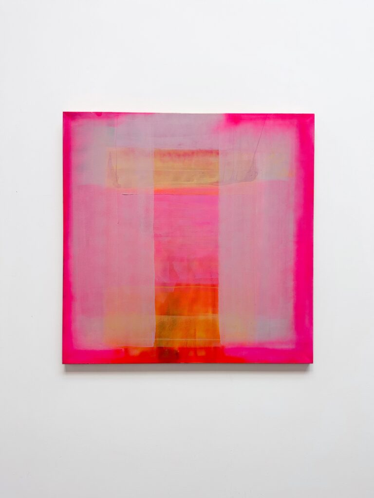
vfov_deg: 71.6
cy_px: 249
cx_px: 187
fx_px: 346
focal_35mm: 24
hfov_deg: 56.8
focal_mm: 6.86
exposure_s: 1/121
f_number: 1.78
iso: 100
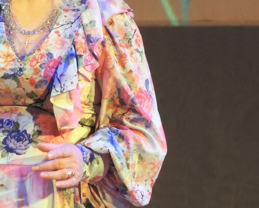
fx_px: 5561
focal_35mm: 725
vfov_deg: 2.1
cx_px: 9
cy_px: 36
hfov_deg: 2.7
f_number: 4.8
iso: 400
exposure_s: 1/40
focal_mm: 62.4
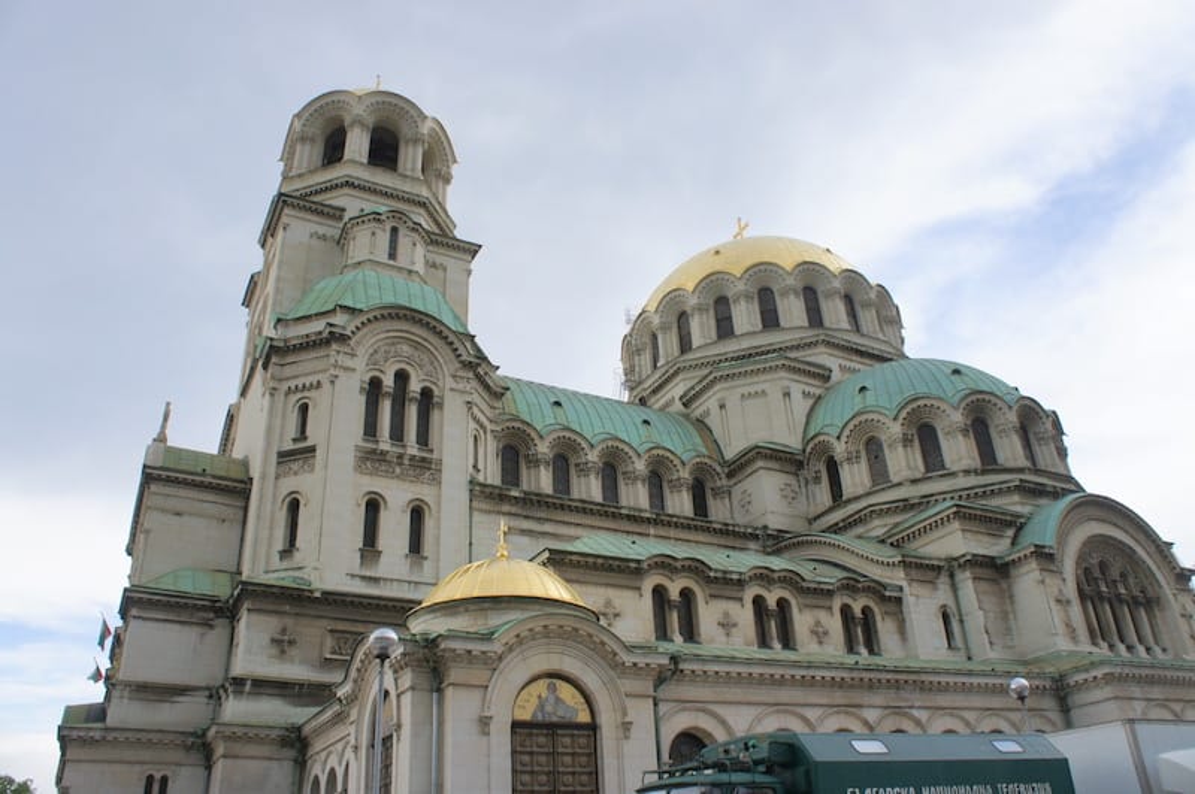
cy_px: 397
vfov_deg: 47.9
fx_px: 895
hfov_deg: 67.4
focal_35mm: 27
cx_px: 598
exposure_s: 1/160
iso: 200
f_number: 7.1
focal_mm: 18
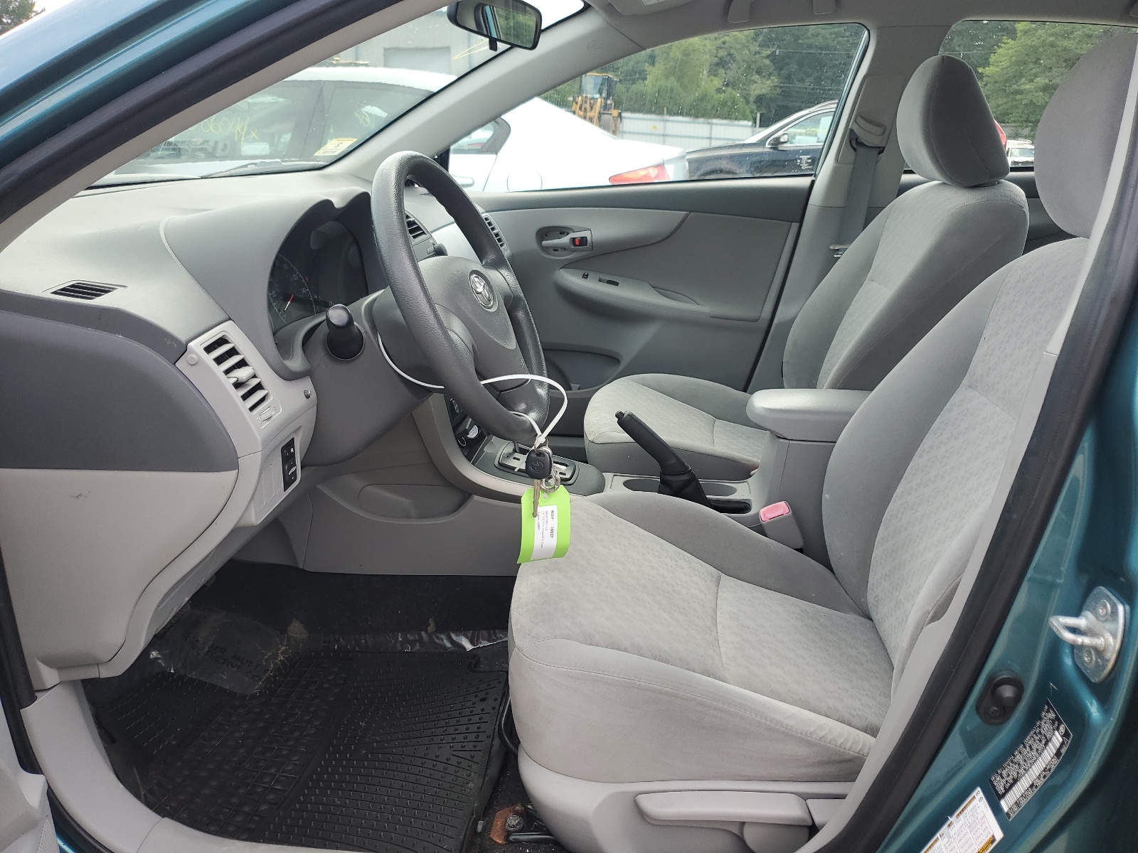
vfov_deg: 53.1
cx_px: 569
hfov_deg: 67.3
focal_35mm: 26
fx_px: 855
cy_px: 426
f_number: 1.5
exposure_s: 1/476
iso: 50
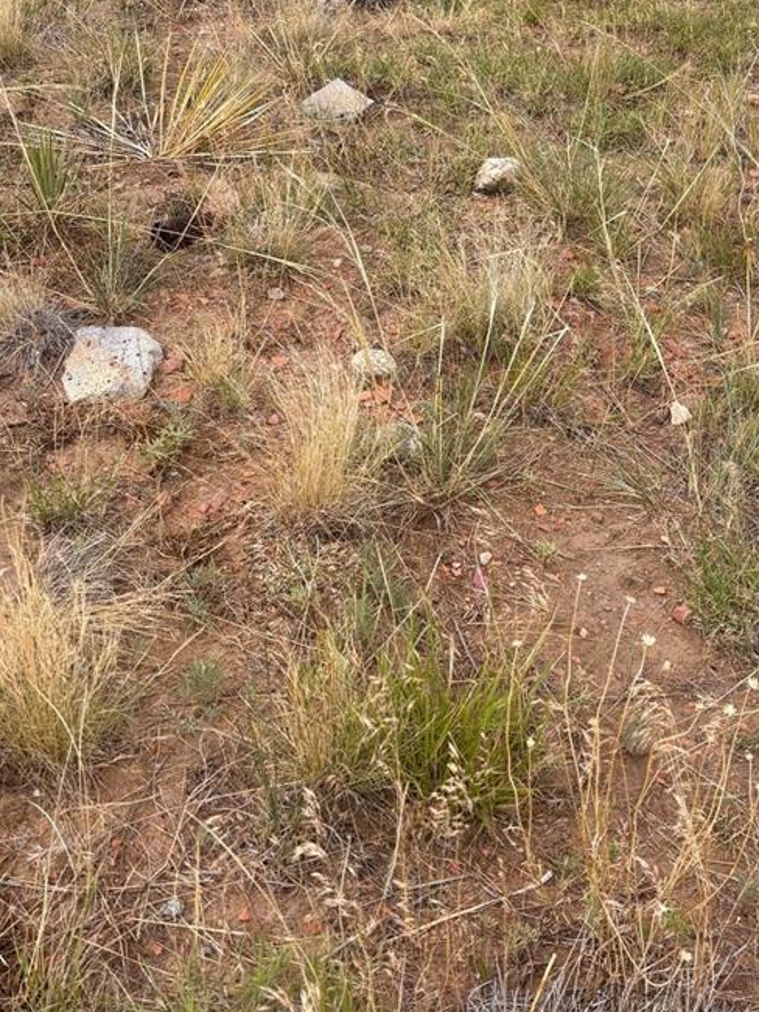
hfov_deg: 30.2
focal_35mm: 48
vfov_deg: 39.4
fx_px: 1402
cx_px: 434
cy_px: 377
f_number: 1.6
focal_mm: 5.96
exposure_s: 1/747
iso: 50
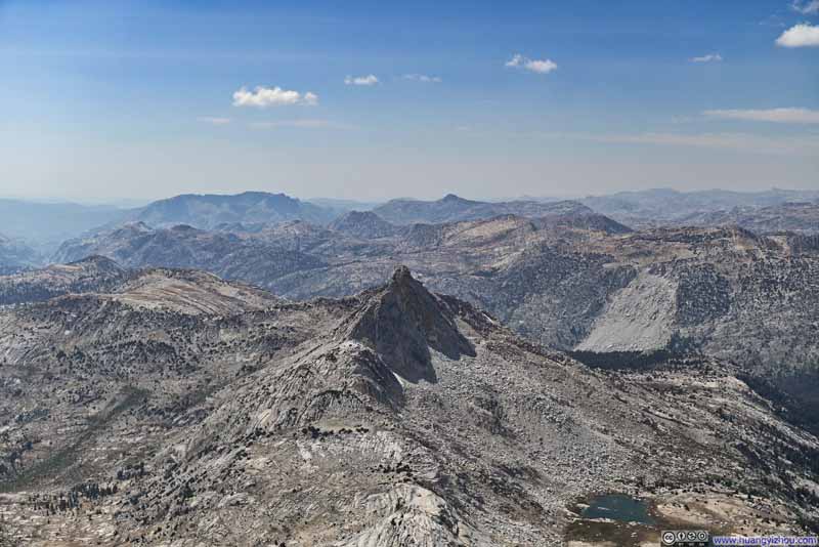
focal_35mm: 46
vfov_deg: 29.3
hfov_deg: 42.7
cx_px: 410
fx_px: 1047
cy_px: 274
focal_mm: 46
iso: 100
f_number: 5
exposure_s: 1/2500
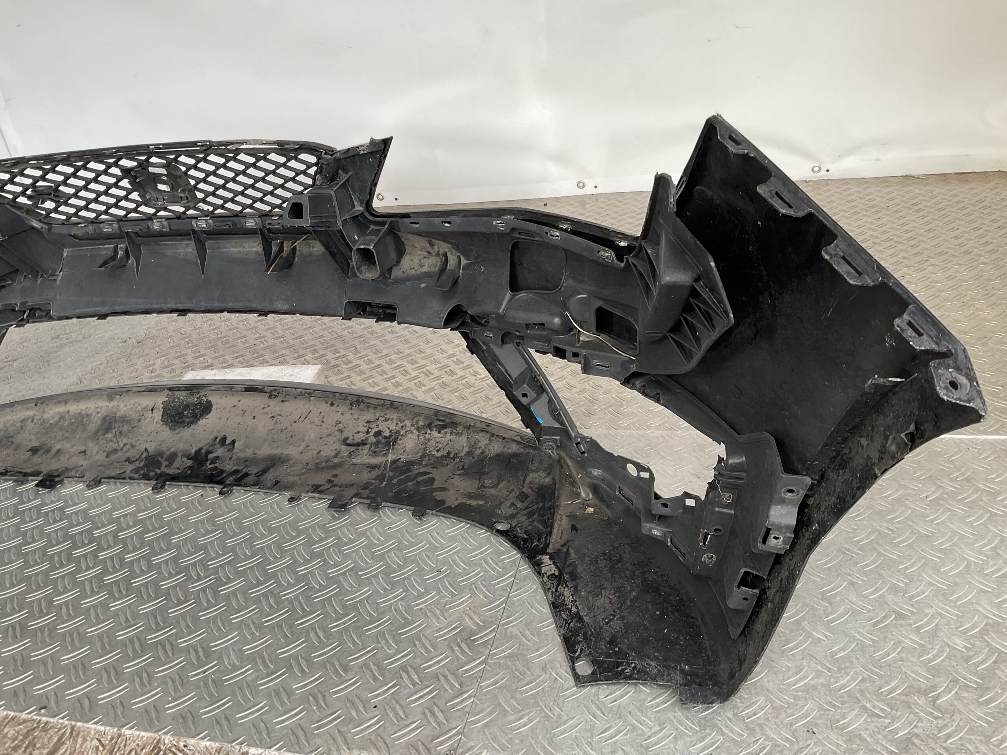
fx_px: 844
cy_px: 378
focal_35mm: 29
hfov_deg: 61.7
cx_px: 504
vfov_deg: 48.2
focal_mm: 3
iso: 32
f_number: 1.8
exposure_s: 1/100
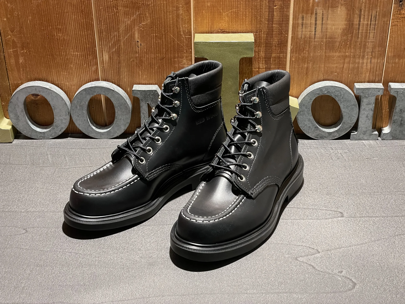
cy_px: 152
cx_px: 202
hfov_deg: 36.8
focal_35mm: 52
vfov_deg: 28.0
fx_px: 608
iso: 200
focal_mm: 6
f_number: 2
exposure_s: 1/60
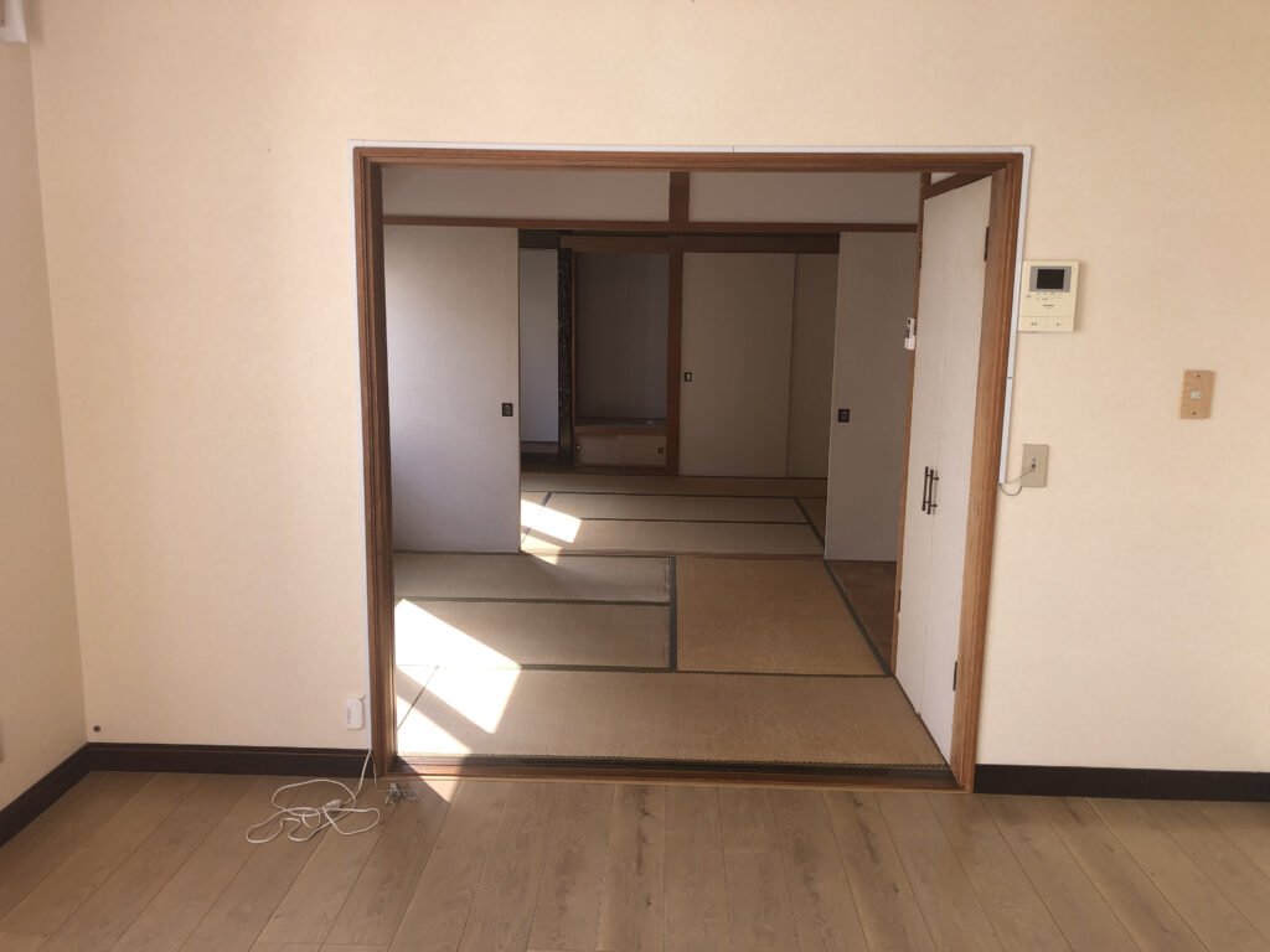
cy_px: 476
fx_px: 1027
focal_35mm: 28
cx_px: 635
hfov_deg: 63.4
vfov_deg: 49.7
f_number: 1.8
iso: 20
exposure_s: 1/140
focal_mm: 3.99
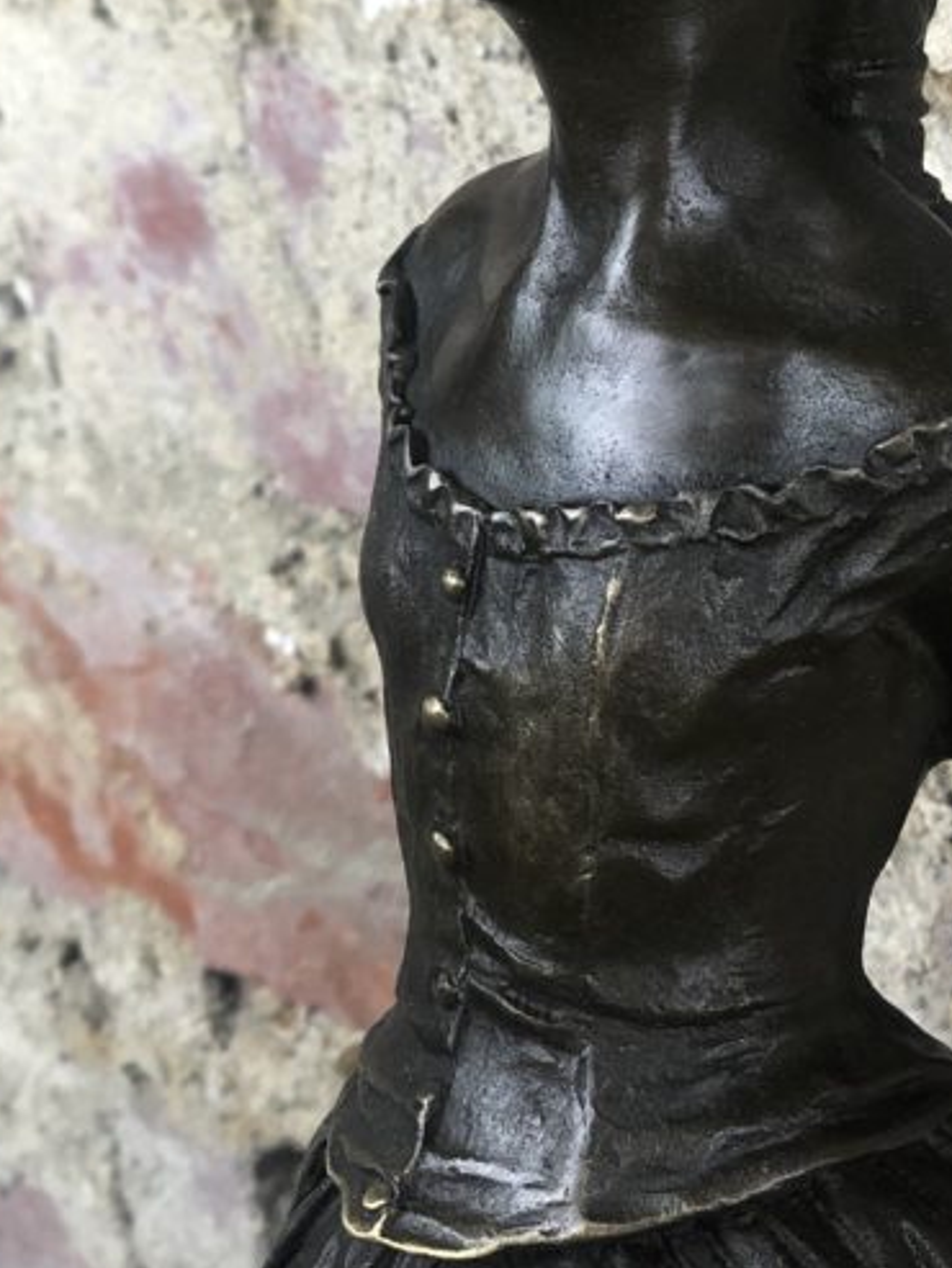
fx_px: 3959
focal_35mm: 108
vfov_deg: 18.1
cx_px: 744
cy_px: 388
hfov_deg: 13.7
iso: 50
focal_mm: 6
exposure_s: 1/50
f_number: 2.4
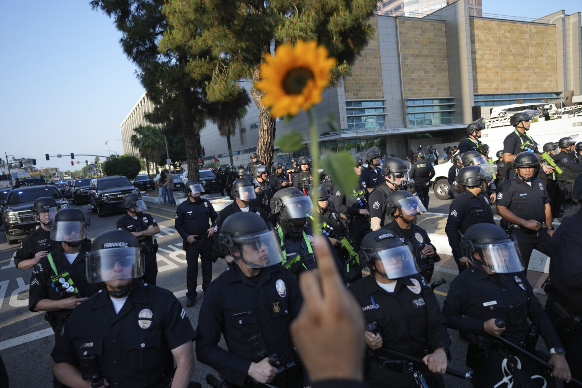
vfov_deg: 53.1
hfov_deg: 73.7
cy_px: 194
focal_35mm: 24
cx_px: 291
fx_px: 388
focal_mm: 24
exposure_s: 1/2500
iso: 400
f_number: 2.8
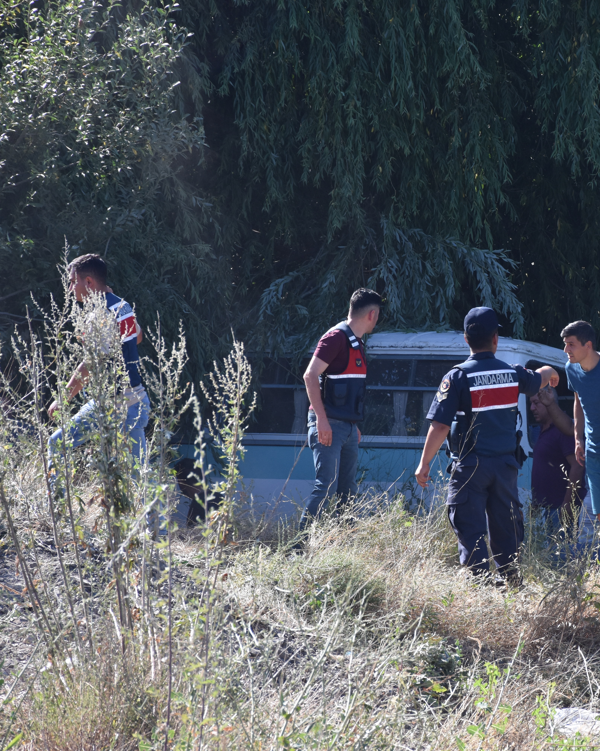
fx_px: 4455
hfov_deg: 7.7
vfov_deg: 9.6
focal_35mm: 201
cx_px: 540
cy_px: 376
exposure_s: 1/500
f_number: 8
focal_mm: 95
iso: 500
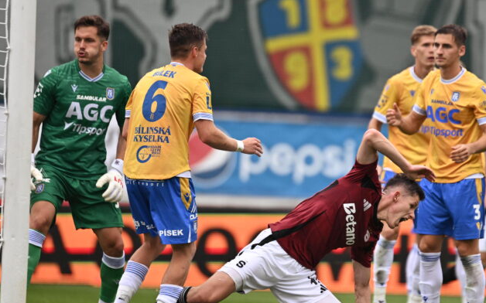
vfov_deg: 3.5
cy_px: 179
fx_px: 4952
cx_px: 282
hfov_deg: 5.6
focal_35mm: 374
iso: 1250
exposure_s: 1/4000
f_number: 2.8
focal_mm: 300
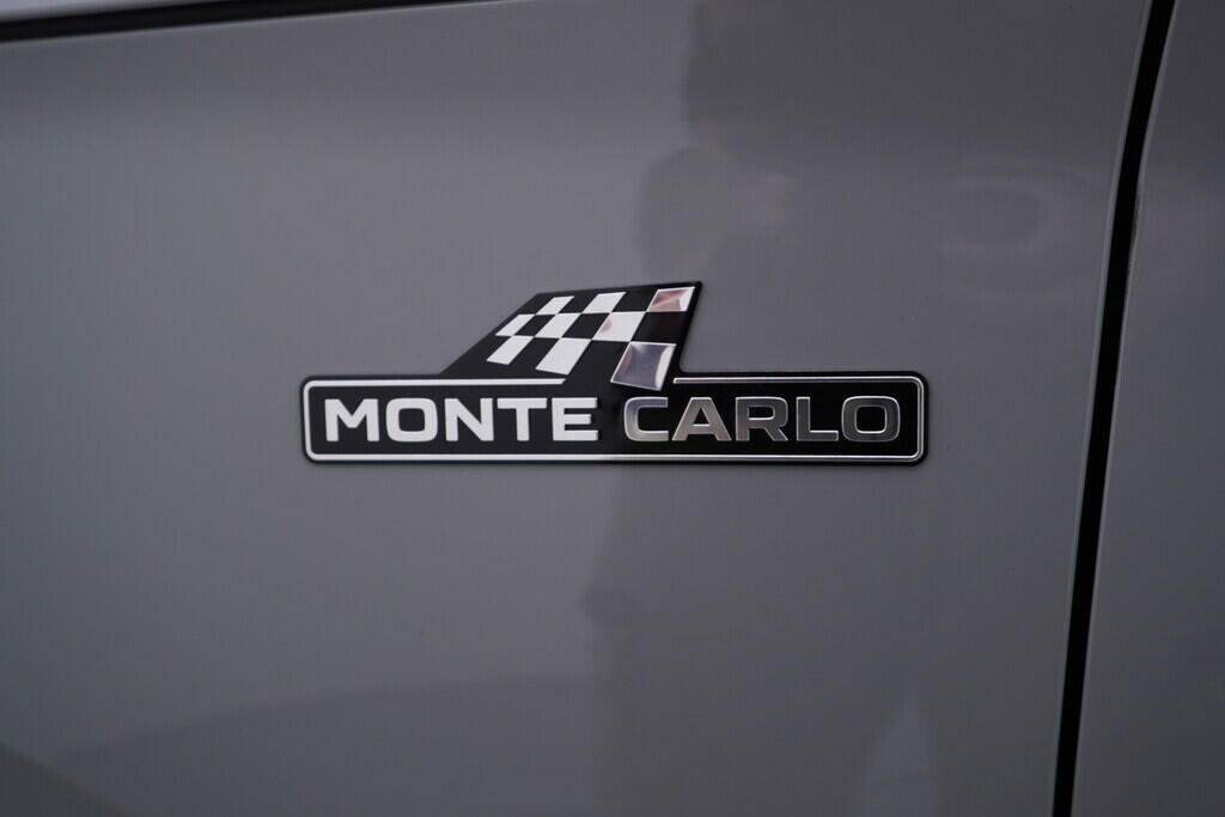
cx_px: 612
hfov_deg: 53.1
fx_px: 1225
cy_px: 408
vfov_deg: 36.9
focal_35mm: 36
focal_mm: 24
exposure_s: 1/80
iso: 125
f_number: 4.5
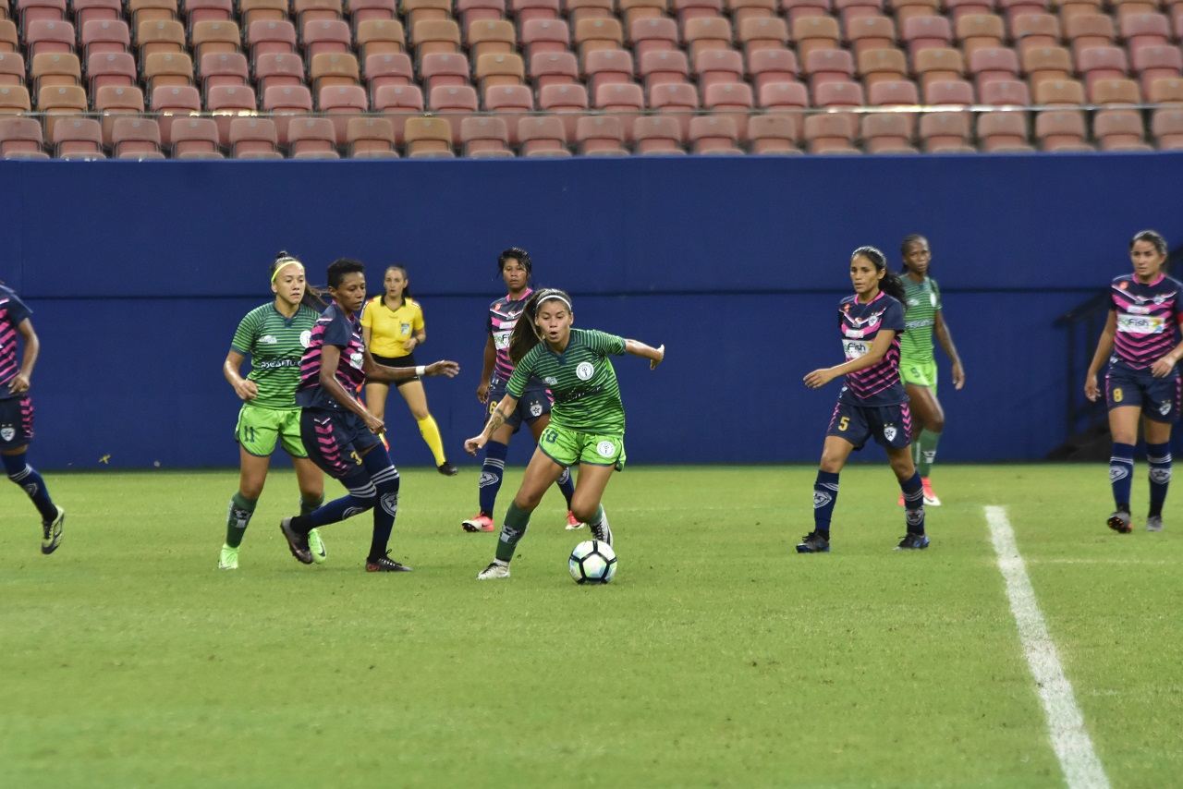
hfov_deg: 7.2
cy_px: 394
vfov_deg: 4.8
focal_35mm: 285
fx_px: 9367
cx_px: 592
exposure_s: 1/500
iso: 3200
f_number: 2.8
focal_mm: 190
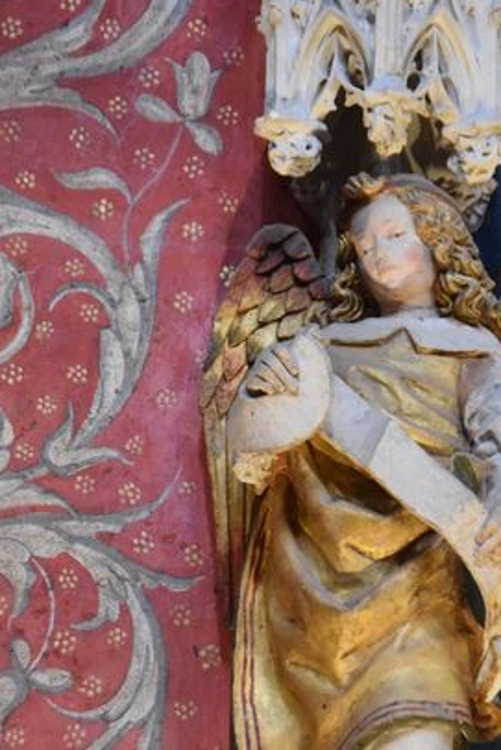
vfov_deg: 8.4
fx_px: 5128
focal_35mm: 246
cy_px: 538
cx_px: 337
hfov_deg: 5.6
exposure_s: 1/125
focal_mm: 95
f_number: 4.5
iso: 6400
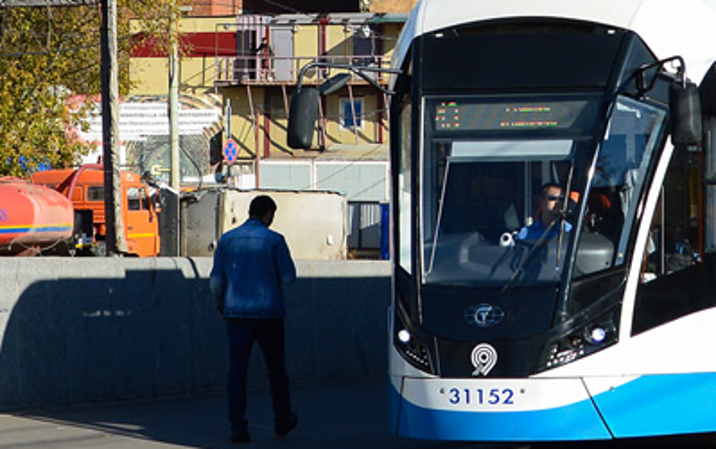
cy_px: -45
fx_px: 2870
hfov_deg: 14.1
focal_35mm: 147
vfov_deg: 8.9
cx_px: 560
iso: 200
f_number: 7.1
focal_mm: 32
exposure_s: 1/800
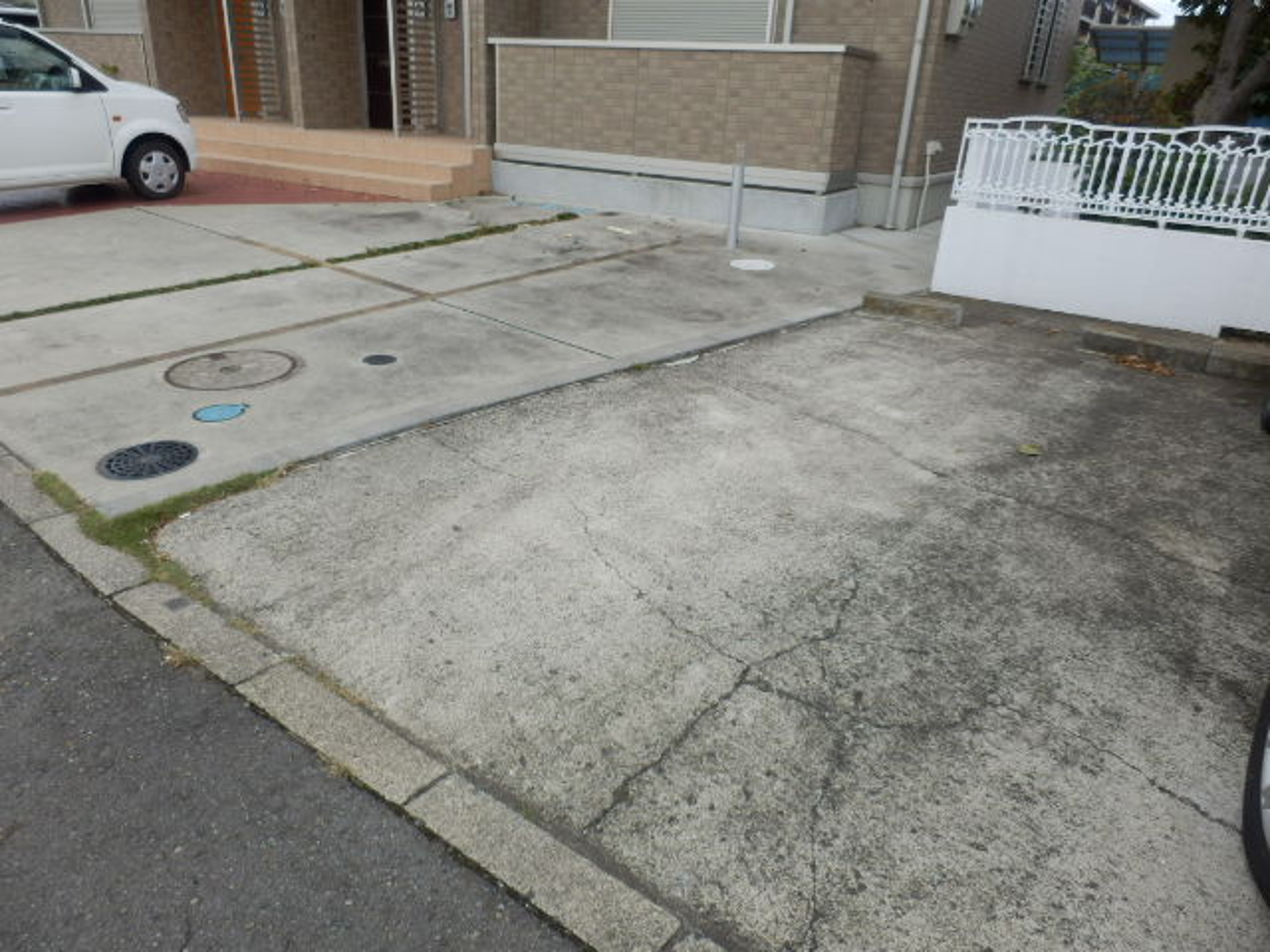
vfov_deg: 56.8
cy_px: 476
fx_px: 881
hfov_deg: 71.6
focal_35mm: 24
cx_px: 635
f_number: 3
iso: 80
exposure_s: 1/400
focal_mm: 4.2
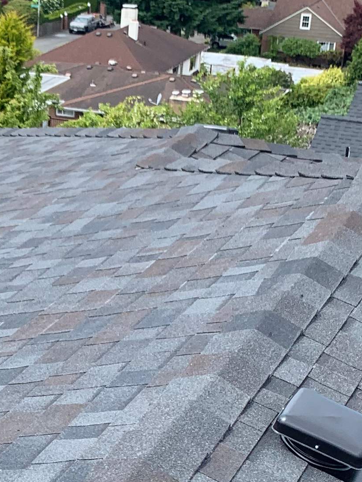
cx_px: -72
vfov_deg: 19.9
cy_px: 458
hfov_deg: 14.9
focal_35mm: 96
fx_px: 1339
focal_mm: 4.25
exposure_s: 1/1282
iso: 25
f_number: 1.8
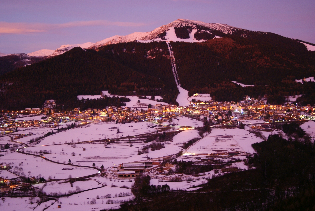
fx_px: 460
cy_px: 106
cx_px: 158
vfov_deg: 25.8
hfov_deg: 37.8
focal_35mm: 52
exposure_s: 1
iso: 400
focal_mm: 35
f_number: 3.5
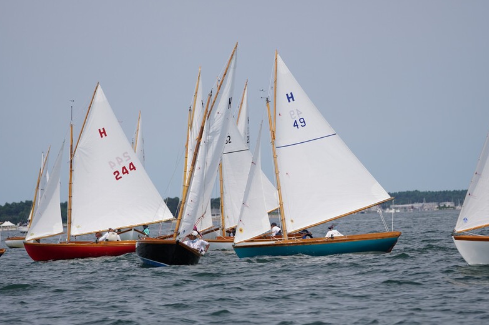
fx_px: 3122
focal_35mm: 230
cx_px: 242
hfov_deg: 9.0
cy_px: 163
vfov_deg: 6.0
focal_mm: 150
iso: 100
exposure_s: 1/1250
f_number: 5
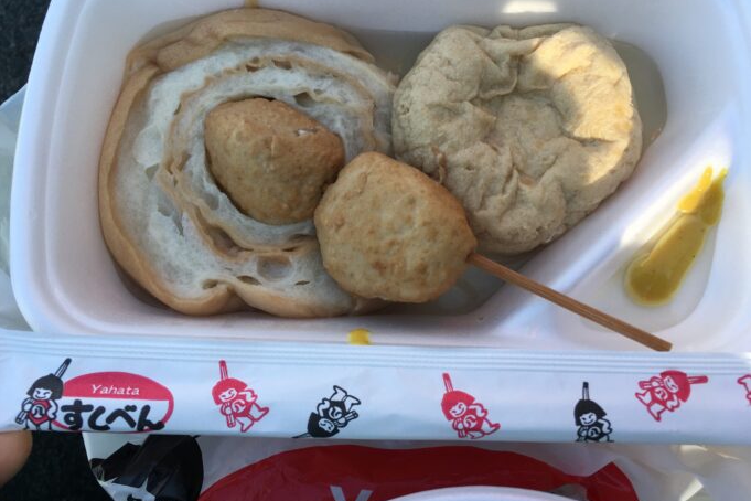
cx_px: 366
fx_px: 647
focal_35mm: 31
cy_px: 233
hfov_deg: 60.3
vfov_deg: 42.3
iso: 25
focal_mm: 4.15
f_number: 2.2
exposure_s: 1/447
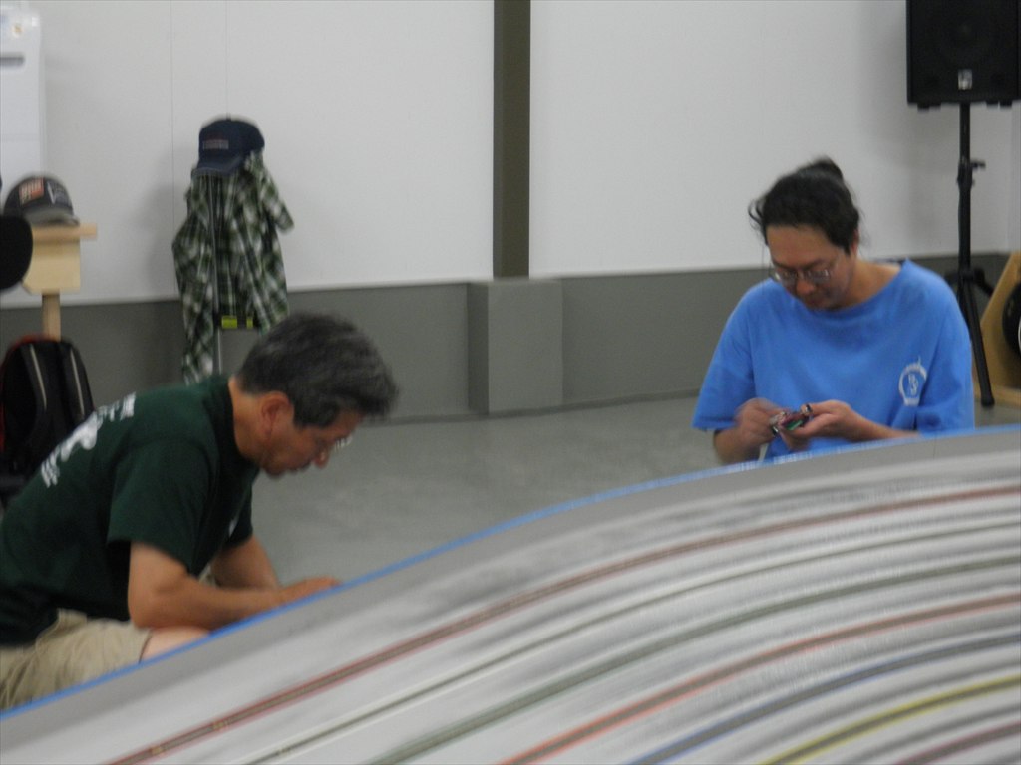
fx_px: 2979
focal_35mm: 101
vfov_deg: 14.6
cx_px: 510
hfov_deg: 19.4
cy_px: 382
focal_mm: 17.9
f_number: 5.3
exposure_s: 1/8
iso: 200
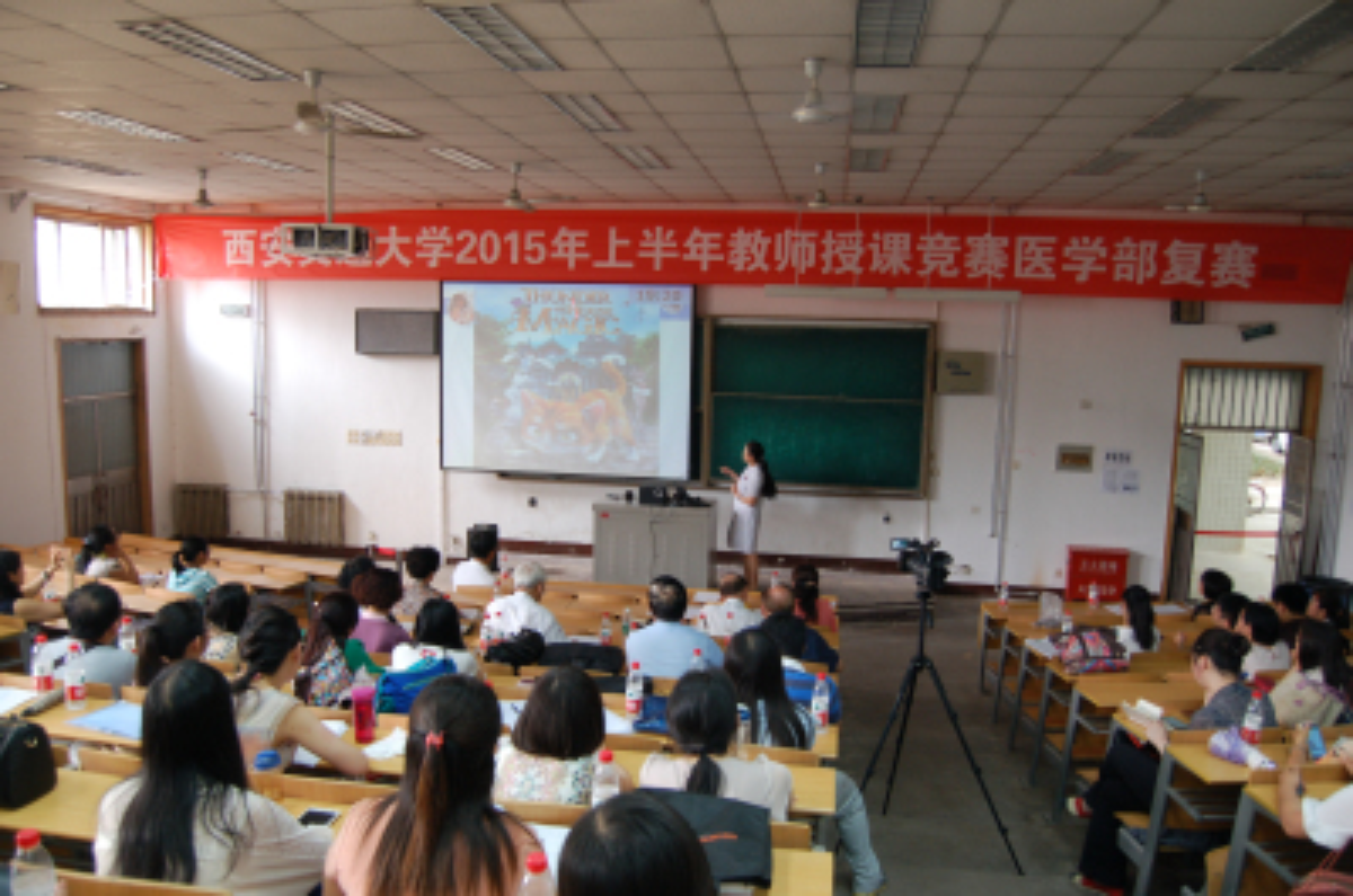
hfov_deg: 67.5
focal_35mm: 27
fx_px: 1013
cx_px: 676
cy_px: 448
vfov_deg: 47.7
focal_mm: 18
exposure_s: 1/20
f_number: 3.5
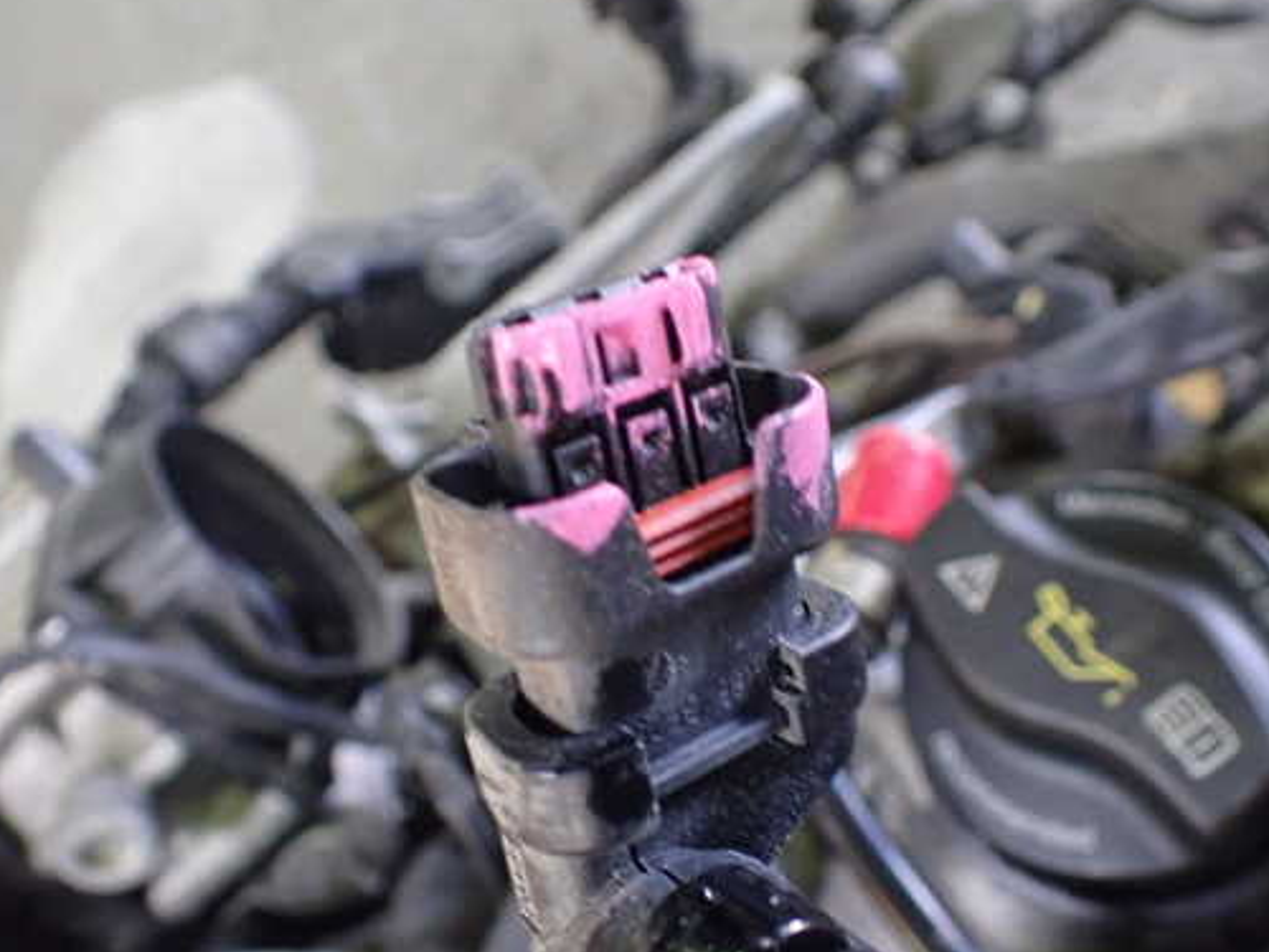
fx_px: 1320
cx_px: 657
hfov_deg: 51.3
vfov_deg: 39.7
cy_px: 493
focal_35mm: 36
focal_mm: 5.4
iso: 800
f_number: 2.3
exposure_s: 1/40
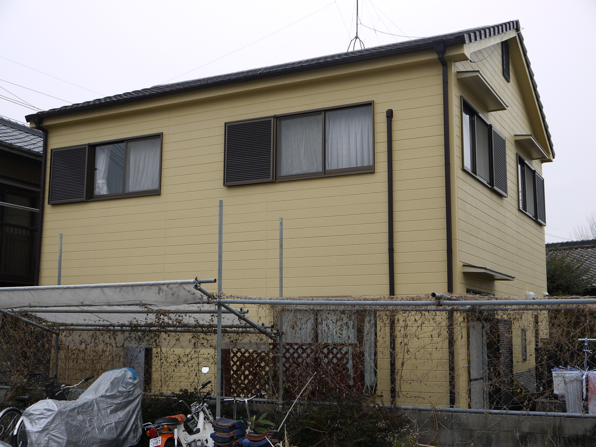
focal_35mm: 44
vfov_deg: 32.9
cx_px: 298
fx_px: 758
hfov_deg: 42.9
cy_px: 224
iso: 100
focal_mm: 22
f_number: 5.6
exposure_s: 1/200
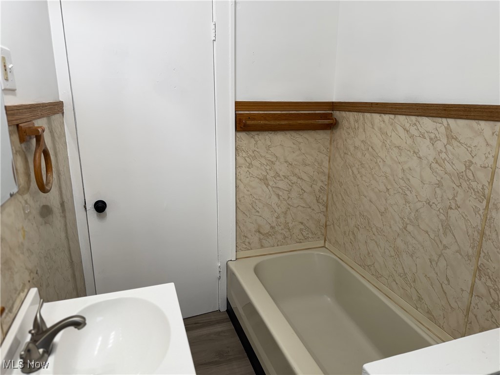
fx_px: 347
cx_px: 250
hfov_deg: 71.6
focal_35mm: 24
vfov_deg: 56.8
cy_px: 188
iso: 64
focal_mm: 6.76
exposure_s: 1/120
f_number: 1.78
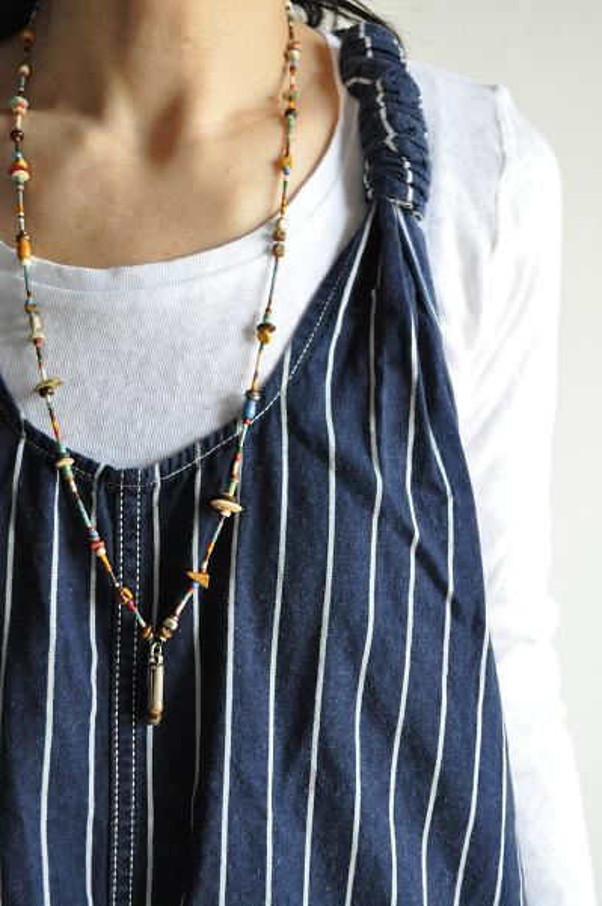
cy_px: 453
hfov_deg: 28.0
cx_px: 301
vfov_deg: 41.2
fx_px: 1207
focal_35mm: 48
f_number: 5
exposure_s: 1/25
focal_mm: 32
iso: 2000
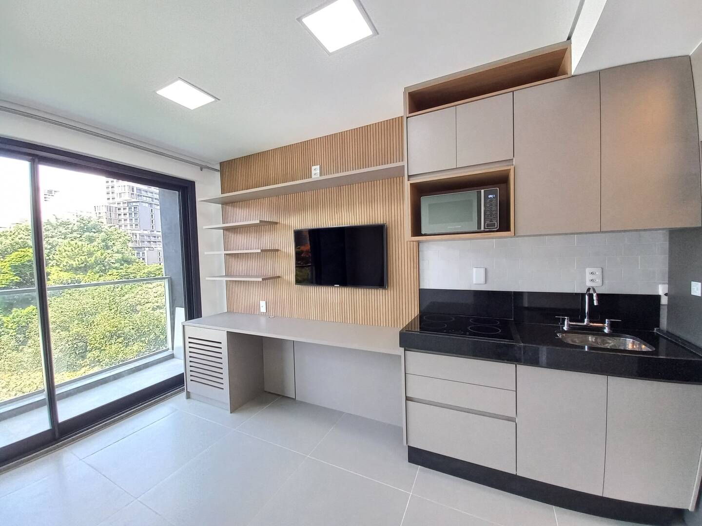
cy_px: 263
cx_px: 351
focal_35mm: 13
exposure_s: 1/60
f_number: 2.2
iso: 100
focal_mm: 1.42
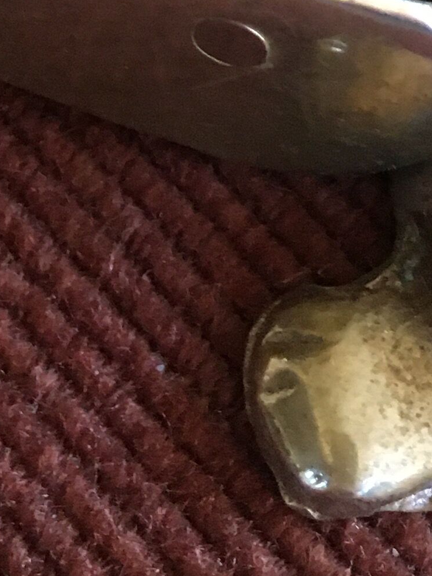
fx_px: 1964
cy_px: -369
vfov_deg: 15.1
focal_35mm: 118
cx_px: -10
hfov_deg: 12.4
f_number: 2.2
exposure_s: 1/25
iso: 200
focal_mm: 4.15
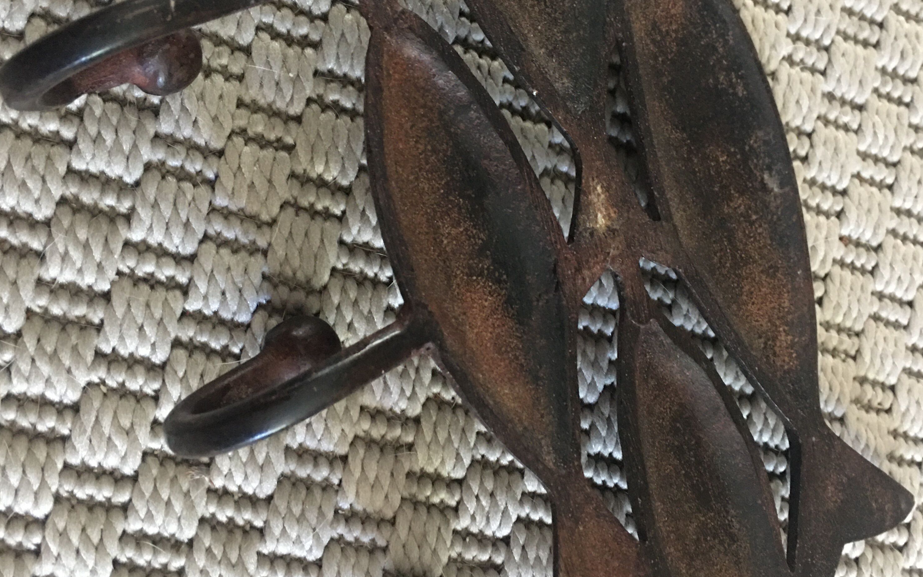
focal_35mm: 42
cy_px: 238
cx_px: 495
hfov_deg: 47.2
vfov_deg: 30.5
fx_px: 1056
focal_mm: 4.15
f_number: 2.2
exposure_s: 1/8
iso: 160
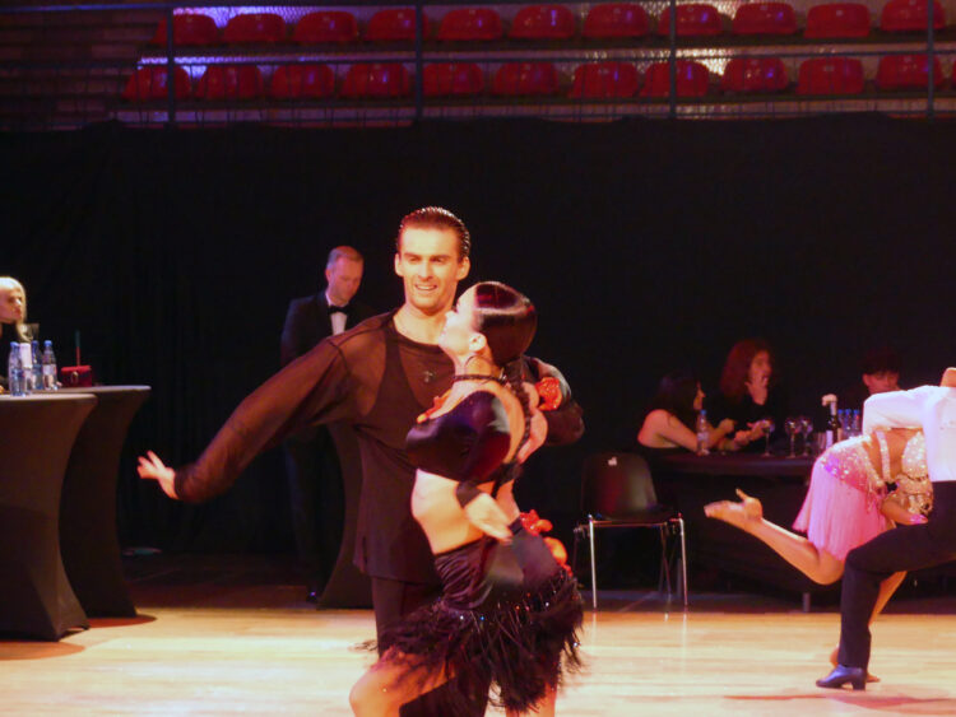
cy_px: 358
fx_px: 3481
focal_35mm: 126
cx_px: 478
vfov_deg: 11.8
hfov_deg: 15.6
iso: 1000
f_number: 2.8
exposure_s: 1/80
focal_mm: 22.6
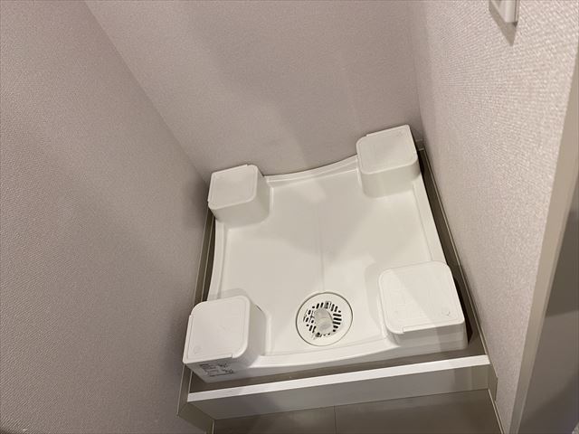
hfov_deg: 67.3
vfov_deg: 53.1
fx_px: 435
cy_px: 217
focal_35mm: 26
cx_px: 290
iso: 64
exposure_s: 1/50
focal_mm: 4.25
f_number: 1.8
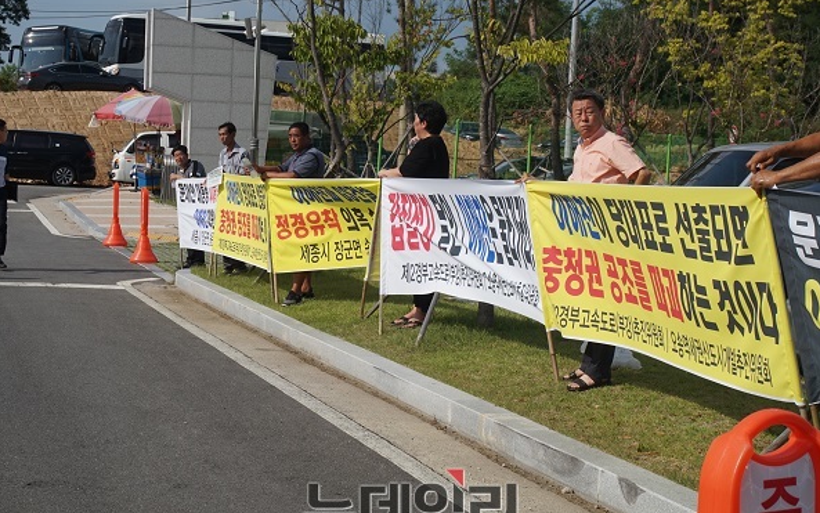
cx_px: 409
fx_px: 1520
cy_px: 269
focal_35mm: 68
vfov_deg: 19.2
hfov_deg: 30.2
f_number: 11
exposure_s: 1/250
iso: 100
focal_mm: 44
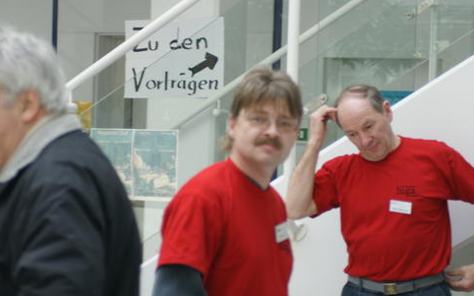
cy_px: 136
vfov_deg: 11.7
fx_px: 1442
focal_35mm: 112
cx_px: 194
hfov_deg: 18.6
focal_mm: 55
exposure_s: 1/80
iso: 250
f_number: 3.2
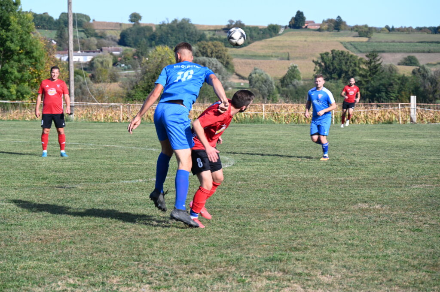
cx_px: 220
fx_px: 1404
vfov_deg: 11.9
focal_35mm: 115
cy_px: 146
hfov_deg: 17.8
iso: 100
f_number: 6.3
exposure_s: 1/200
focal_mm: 115
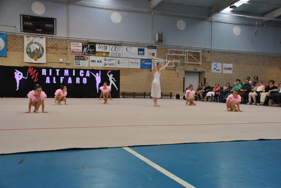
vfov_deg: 35.6
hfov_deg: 51.2
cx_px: 140
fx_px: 293
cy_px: 94
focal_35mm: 38
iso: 800
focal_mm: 25
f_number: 6.3
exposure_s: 1/160
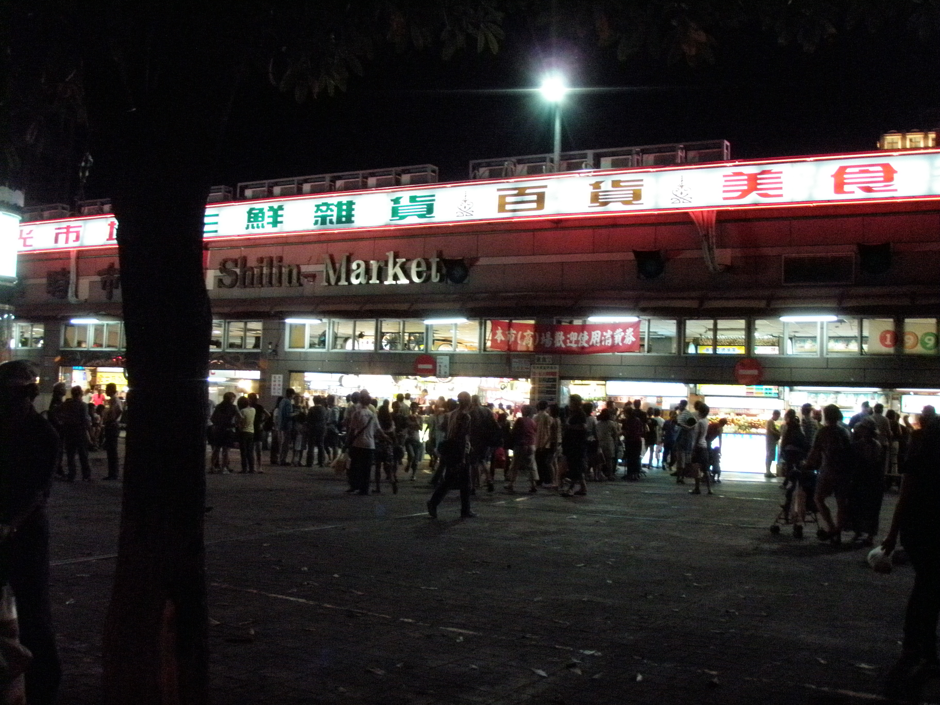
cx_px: 470
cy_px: 352
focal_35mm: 38
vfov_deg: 37.7
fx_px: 1032
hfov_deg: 49.0
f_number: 3.5
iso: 800
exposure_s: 1/50
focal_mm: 6.7
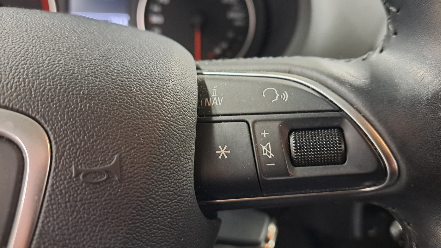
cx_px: 227
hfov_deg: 69.9
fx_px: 316
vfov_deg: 42.8
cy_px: 115
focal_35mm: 27
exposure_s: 1/20
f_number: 1.8
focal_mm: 5.23
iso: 500
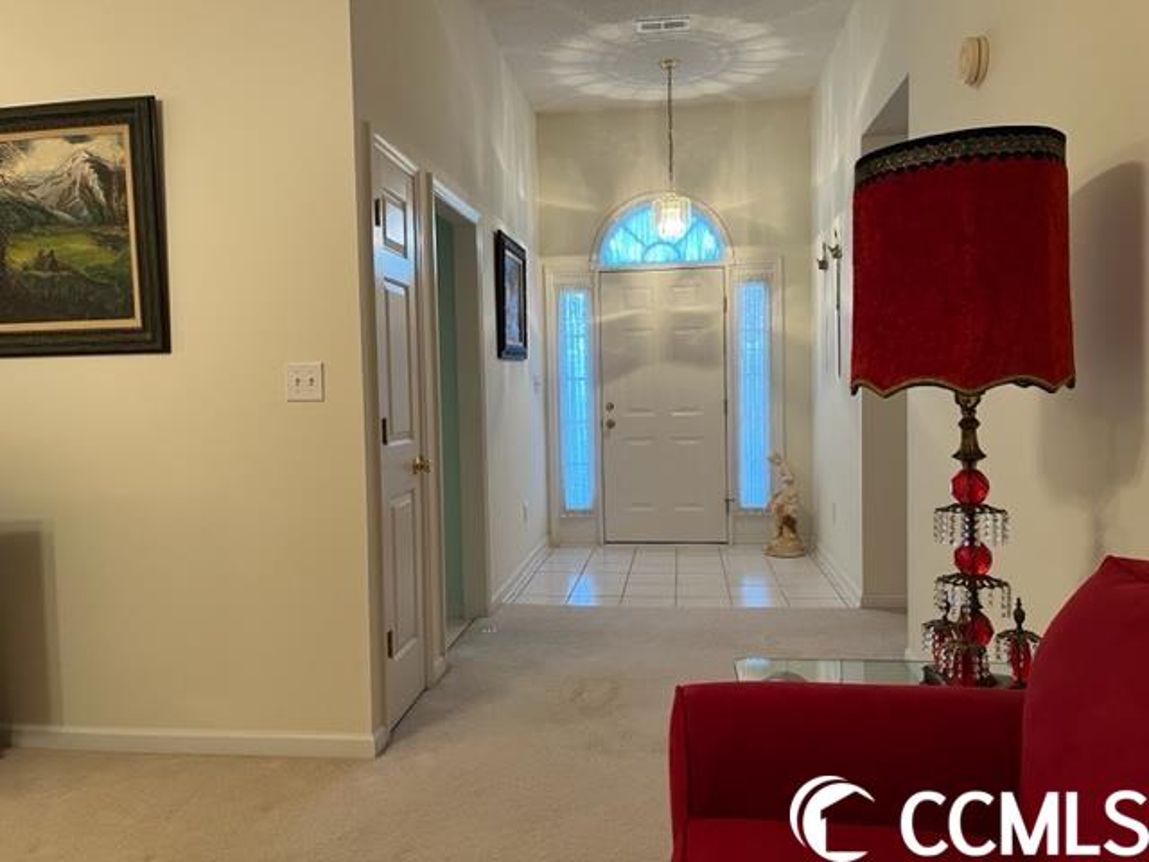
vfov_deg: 53.1
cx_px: 574
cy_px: 431
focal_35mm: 26
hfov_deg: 67.3
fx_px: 863
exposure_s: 1/60
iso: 250
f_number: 1.6
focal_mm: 5.1
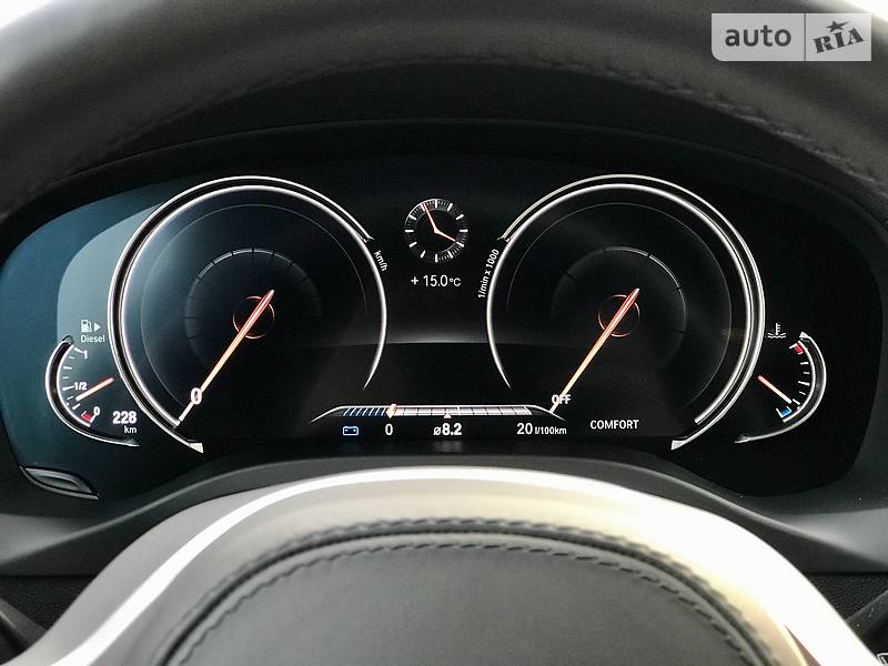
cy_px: 333
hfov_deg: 33.8
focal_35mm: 57
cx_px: 444
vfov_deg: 25.7
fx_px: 1462
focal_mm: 6.6
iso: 125
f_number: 2.8
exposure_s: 1/50
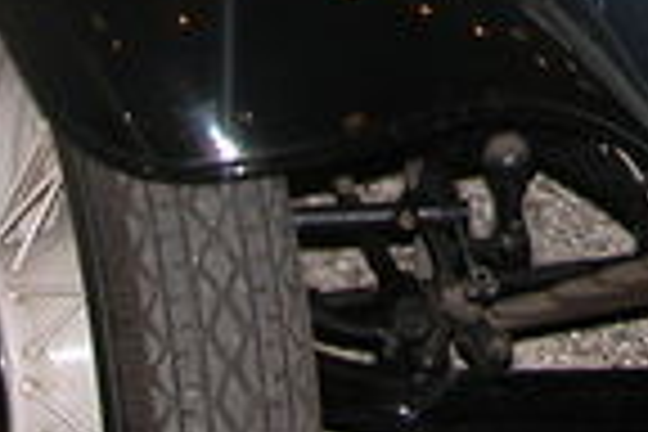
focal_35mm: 202
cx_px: 612
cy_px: -374
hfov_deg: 10.1
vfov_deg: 6.6
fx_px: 3636
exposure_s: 1/60
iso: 100
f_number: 2.8
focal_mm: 8.9
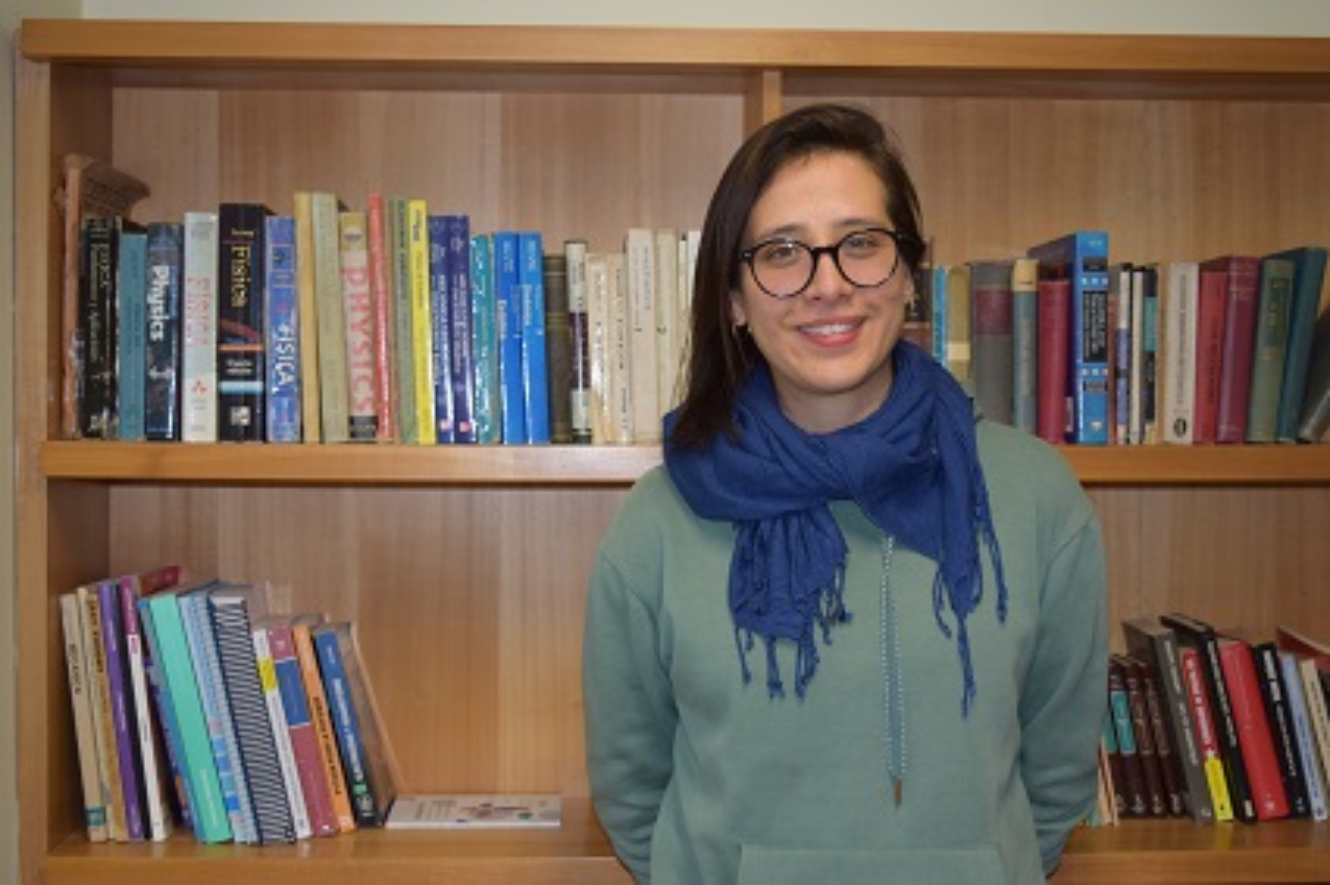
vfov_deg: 28.1
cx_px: 665
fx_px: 1773
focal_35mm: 48
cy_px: 442
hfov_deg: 41.1
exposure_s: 1/80
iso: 800
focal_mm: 32
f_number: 4.5
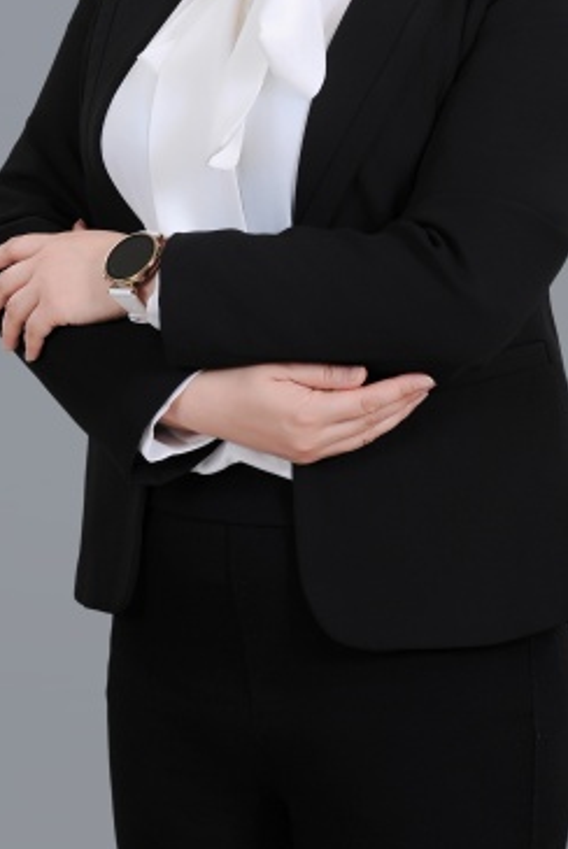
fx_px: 3708
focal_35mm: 157
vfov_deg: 13.0
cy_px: 120
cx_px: 333
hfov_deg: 8.8
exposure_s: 1/125
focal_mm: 85
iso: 100
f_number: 9
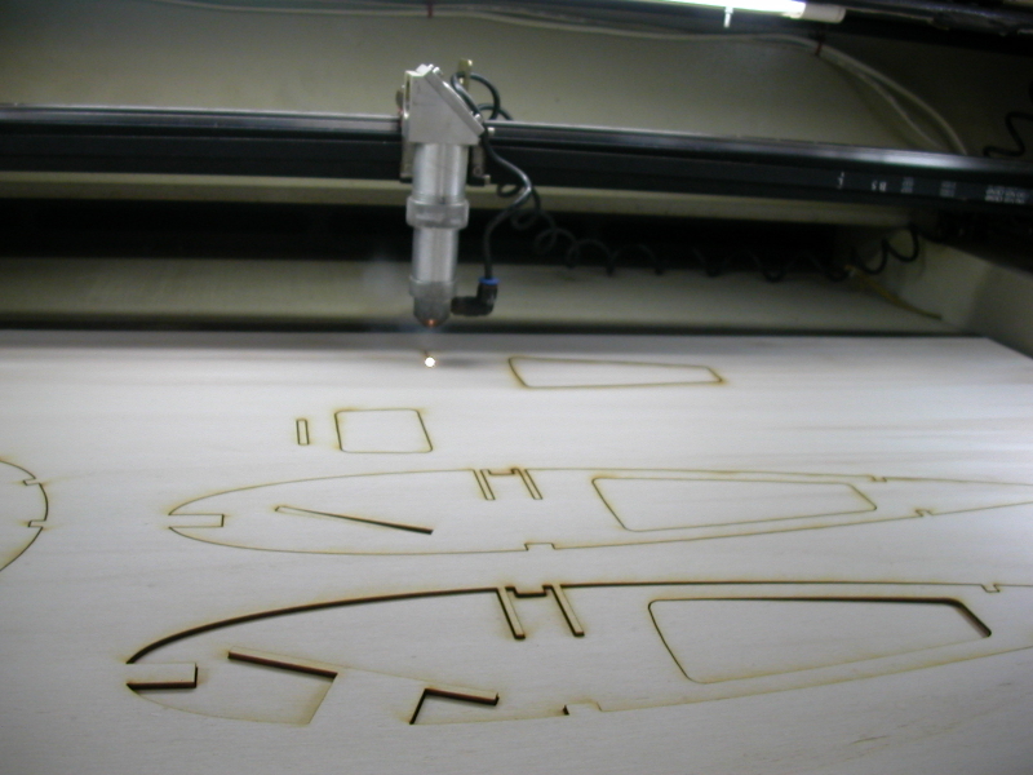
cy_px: 388
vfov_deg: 38.7
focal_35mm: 37
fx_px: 1104
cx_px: 516
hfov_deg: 50.1
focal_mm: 5.6
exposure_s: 1/31.4
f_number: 2.7
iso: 100
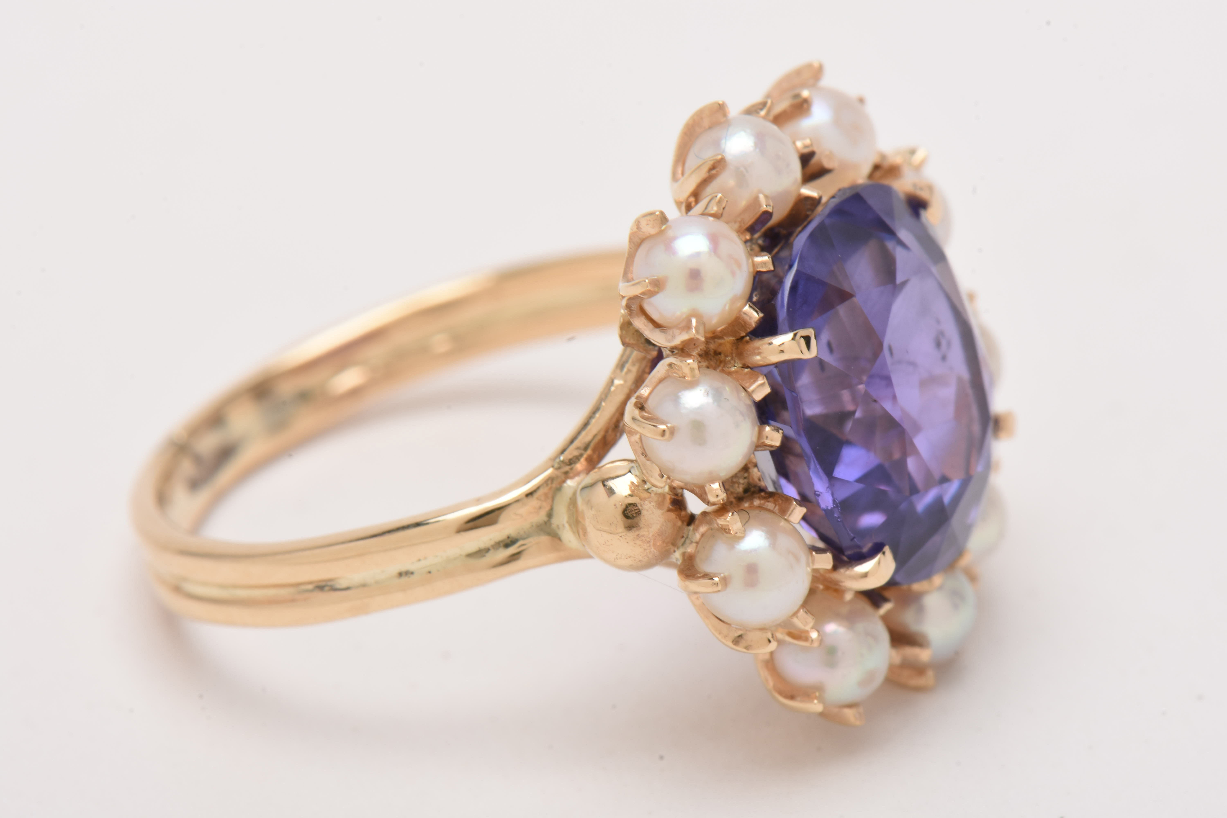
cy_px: 409
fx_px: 4345
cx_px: 614
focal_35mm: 128
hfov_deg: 16.1
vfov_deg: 10.8
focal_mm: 85
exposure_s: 1/100
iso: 100
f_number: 25
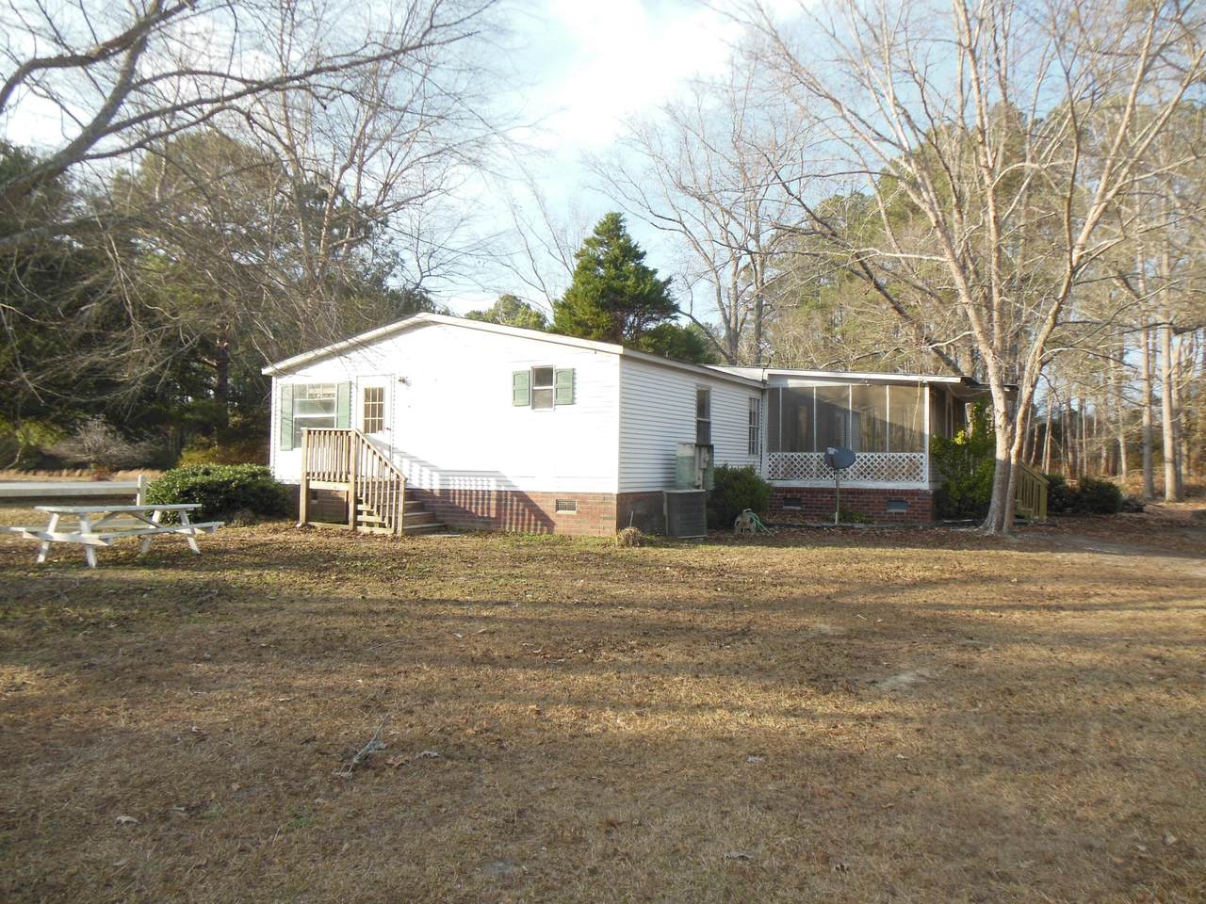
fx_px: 871
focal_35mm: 25
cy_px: 452
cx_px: 603
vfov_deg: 54.9
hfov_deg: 69.4
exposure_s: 1/400
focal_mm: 4.5
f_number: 3.2
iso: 125
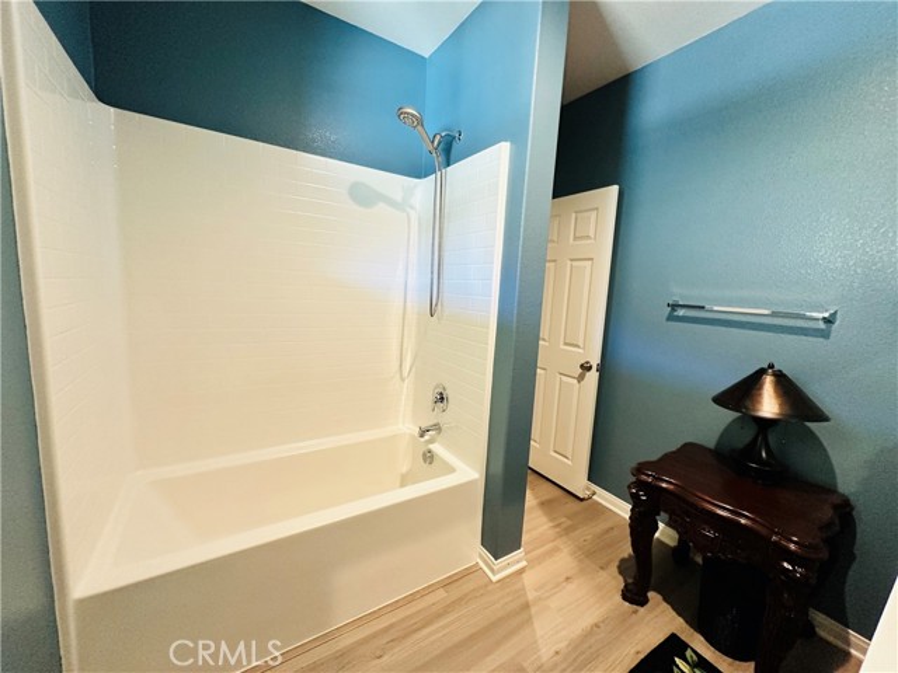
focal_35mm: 14
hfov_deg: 102.1
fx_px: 363
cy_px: 336
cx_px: 449
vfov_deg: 85.7
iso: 320
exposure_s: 1/60
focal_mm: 2.22
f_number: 2.2
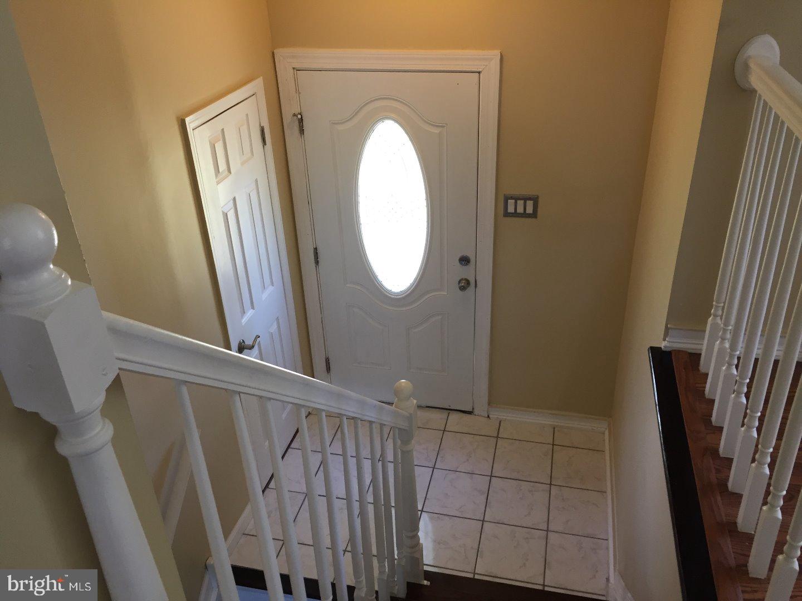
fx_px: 672
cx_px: 401
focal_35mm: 29
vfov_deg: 48.2
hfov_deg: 61.7
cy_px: 300
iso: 80
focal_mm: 4.15
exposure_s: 1/30
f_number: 2.2
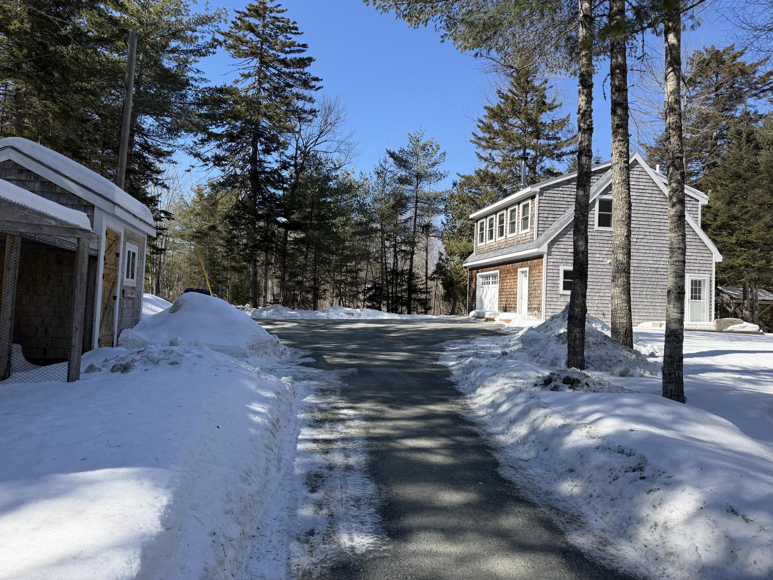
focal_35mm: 24
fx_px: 536
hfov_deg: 71.6
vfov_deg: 56.8
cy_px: 290
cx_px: 386
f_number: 1.78
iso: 100
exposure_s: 1/3425
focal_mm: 6.76
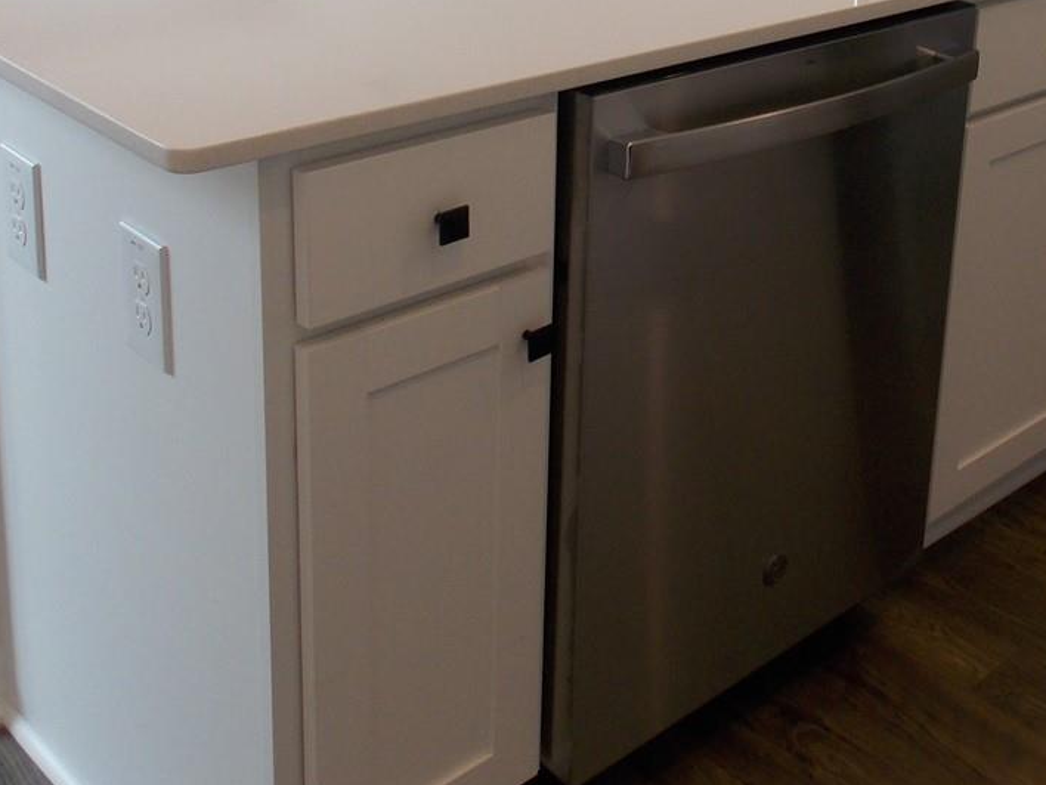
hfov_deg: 35.9
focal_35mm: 52
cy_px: 44
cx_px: 798
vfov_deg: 26.8
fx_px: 1571
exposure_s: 1/40
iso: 80
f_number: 3.1
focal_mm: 4
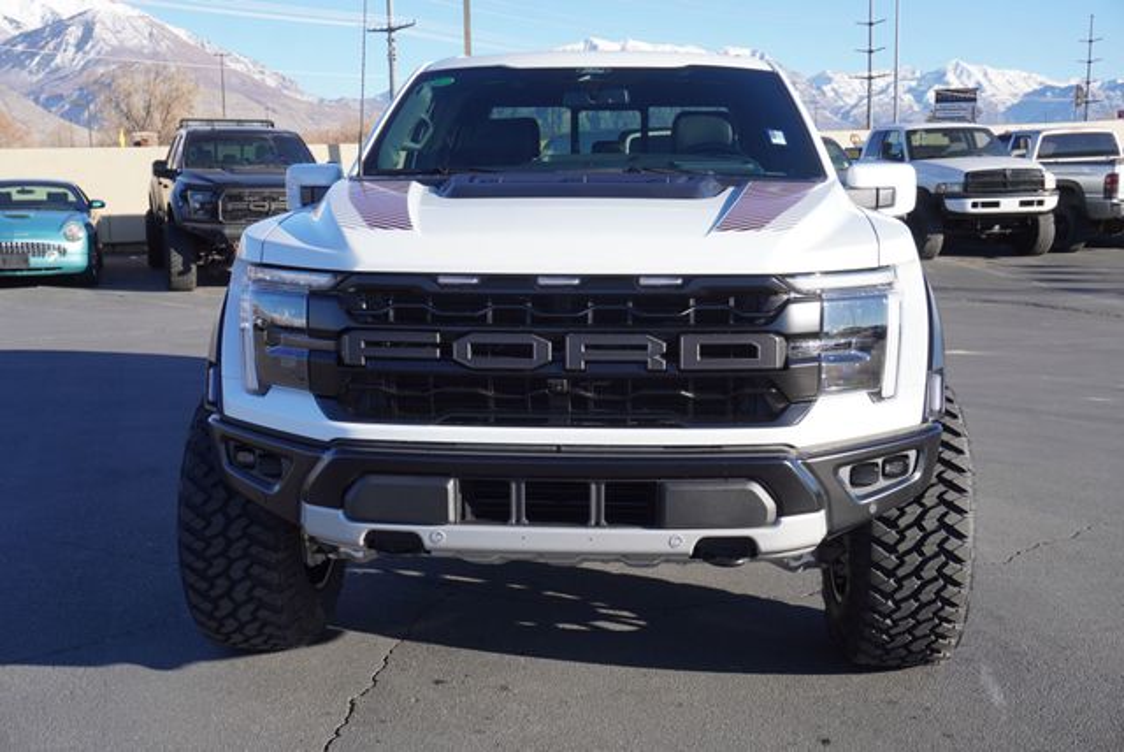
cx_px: 562
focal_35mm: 40
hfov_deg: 47.9
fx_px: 1266
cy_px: 376
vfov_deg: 33.1
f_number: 7.1
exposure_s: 1/160
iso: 100
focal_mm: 27
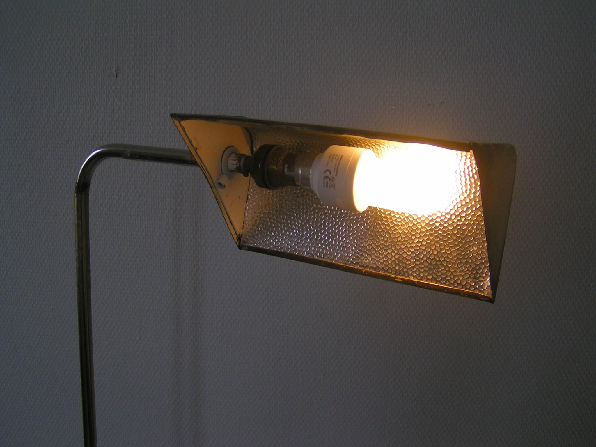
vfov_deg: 37.7
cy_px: 224
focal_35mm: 38
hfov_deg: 49.0
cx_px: 298
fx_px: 654
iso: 50
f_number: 2.8
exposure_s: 1/100
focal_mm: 5.8
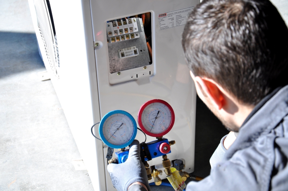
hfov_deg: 27.0
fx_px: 599
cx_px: 144
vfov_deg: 18.1
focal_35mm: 75
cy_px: 96
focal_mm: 50
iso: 200
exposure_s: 1/250
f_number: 6.3
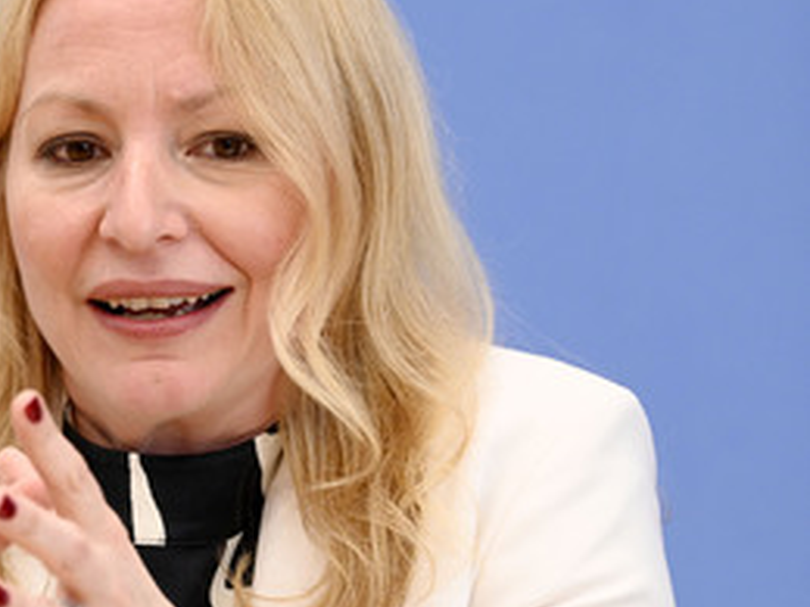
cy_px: 305
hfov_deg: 7.9
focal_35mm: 250
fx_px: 5850
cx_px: 111
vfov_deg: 5.9
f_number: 5
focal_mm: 150
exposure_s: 1/640
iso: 3200
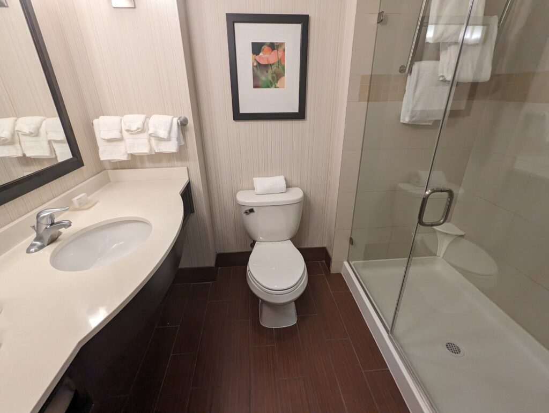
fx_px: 254
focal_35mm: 16
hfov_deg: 94.4
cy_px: 206
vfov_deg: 78.2
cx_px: 274
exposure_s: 1/120
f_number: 2.2
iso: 367
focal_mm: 2.35
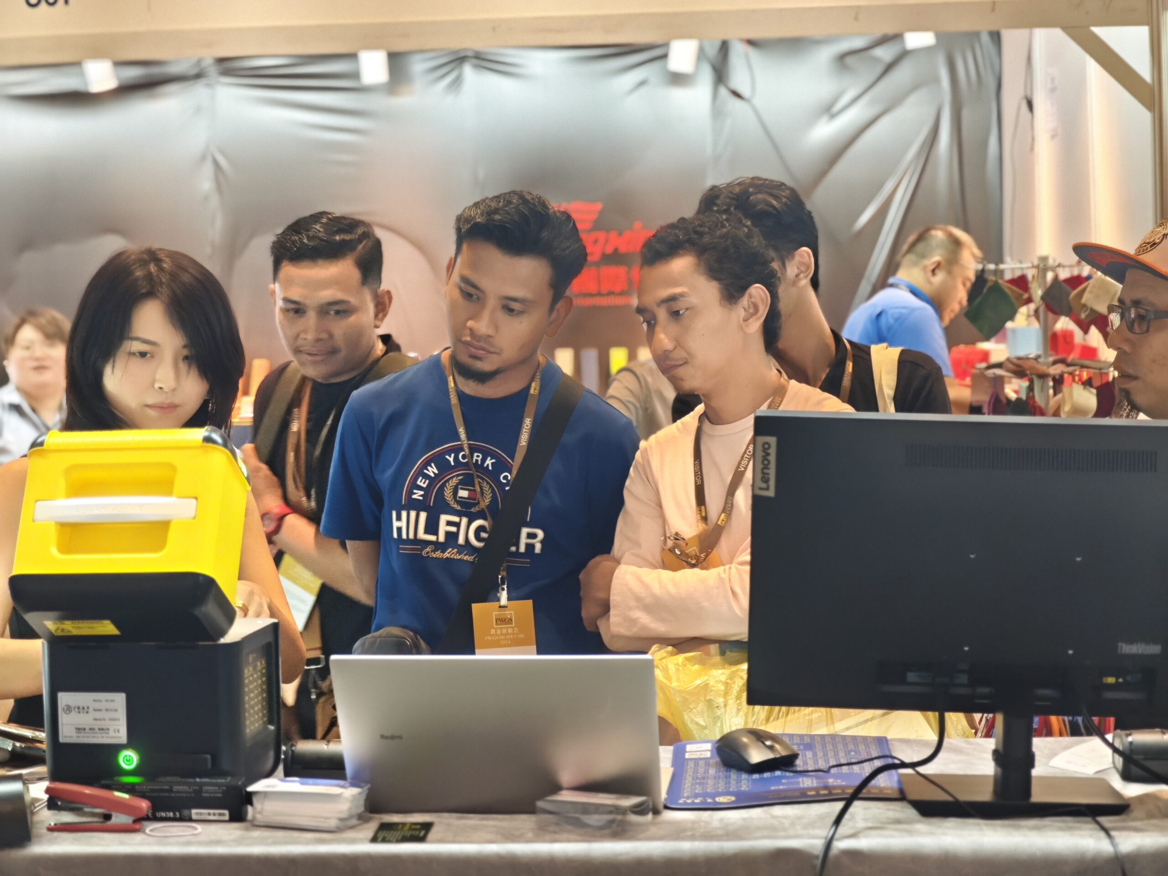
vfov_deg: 21.9
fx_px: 2261
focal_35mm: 67
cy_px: 438
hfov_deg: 29.0
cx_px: 584
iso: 1000
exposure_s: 1/25
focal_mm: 10.1
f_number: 2
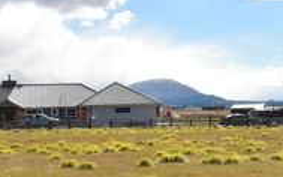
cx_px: 159
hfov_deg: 22.8
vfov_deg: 14.3
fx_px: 702
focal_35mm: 91
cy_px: 148
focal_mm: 24
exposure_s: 1/200
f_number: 14
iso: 100
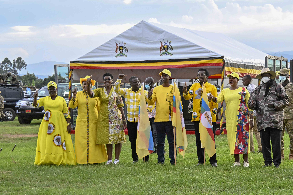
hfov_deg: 21.1
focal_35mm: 96
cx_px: 210
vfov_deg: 14.2
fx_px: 781
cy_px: 132
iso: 4500
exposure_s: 1/2000
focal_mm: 62
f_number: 6.3
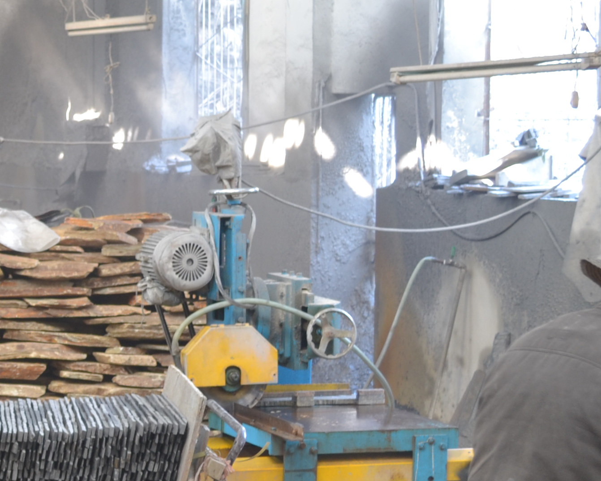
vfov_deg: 13.2
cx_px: -229
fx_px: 2064
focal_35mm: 116
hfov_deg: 15.6
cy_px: 376
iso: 200
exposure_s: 1/13
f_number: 4
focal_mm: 24
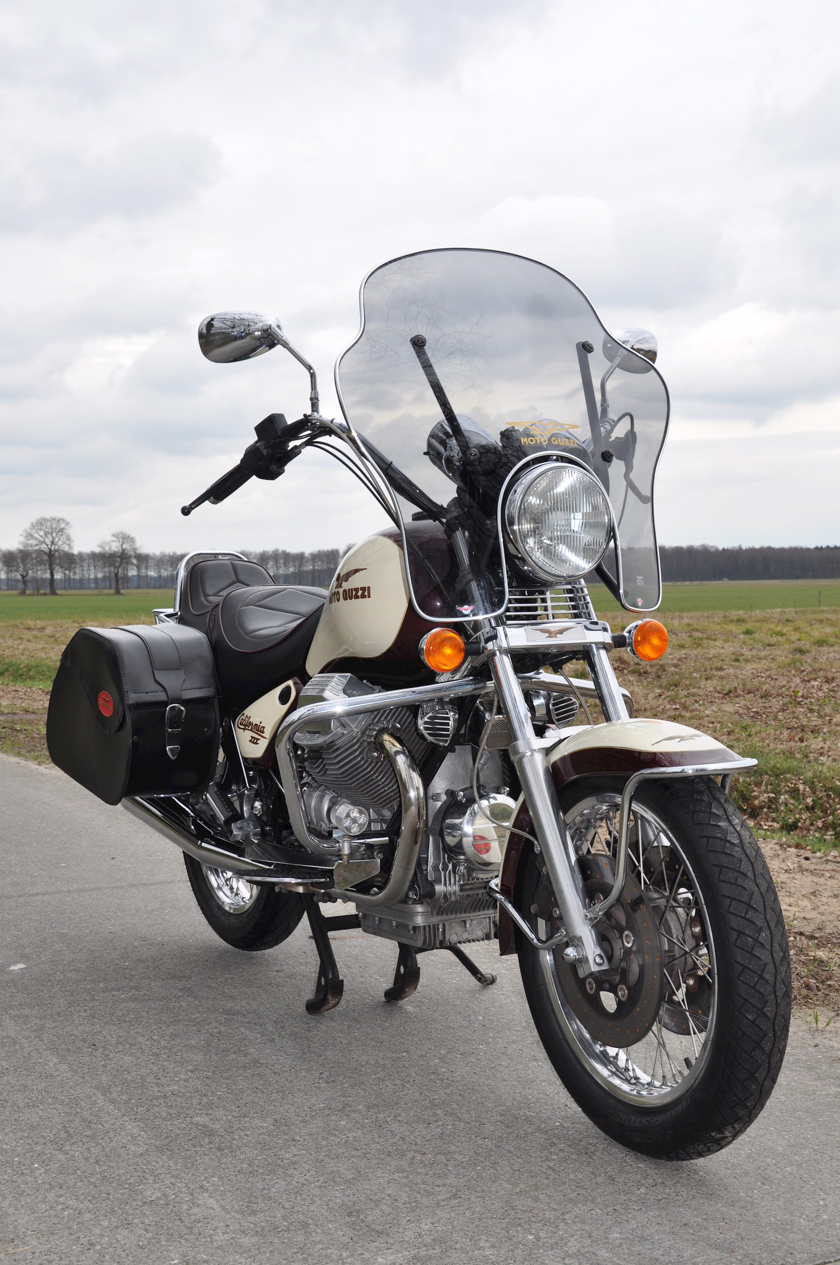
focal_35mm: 48
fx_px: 1684
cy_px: 632
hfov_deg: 28.0
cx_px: 420
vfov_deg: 41.2
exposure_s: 1/200
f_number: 10
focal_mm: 32
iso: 200
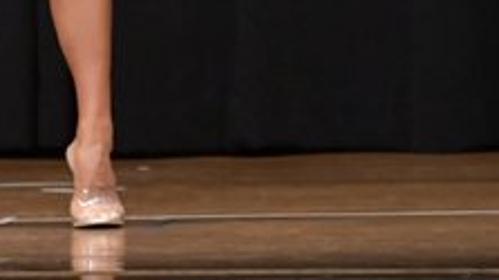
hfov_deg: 2.7
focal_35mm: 791
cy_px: -291
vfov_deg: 1.5
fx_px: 10457
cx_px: 28
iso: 6400
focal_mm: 145
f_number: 5.6
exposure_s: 1/400
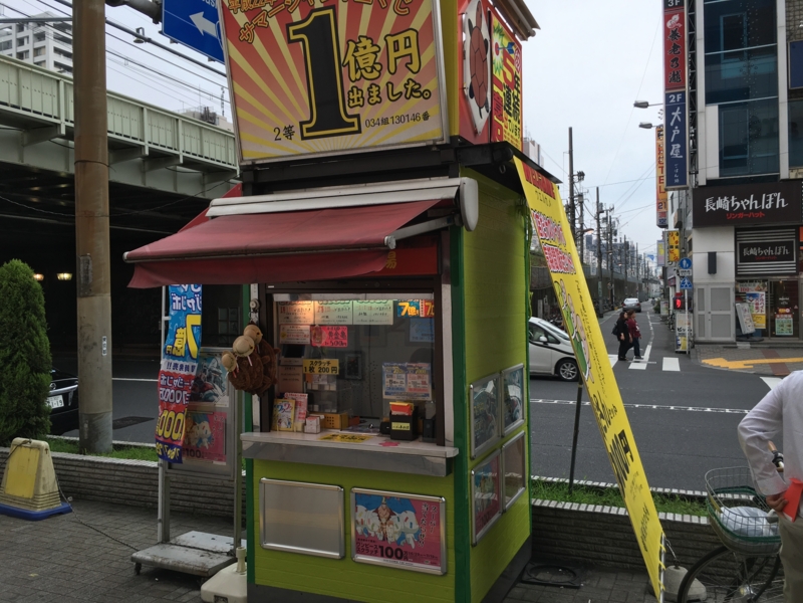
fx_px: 673
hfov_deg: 61.7
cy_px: 302
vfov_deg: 48.2
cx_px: 402
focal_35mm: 29
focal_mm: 4.15
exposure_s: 1/275
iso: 25
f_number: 2.2
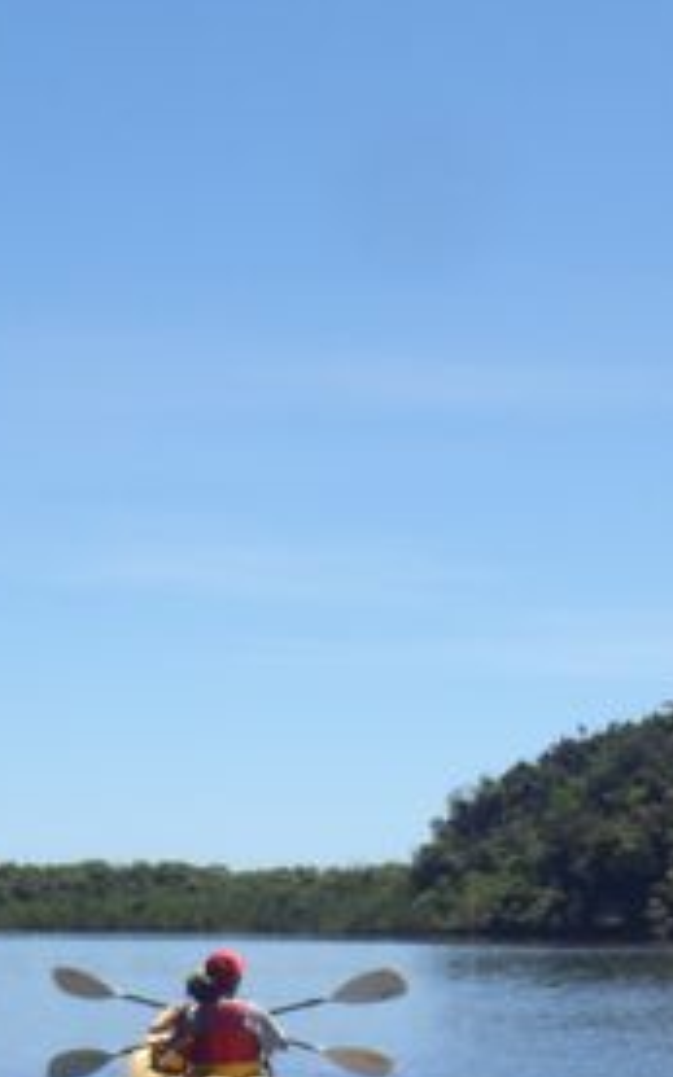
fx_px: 2701
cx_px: 443
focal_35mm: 92
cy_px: 871
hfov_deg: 14.2
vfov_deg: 22.2
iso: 80
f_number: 11
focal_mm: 5.4
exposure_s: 1/80
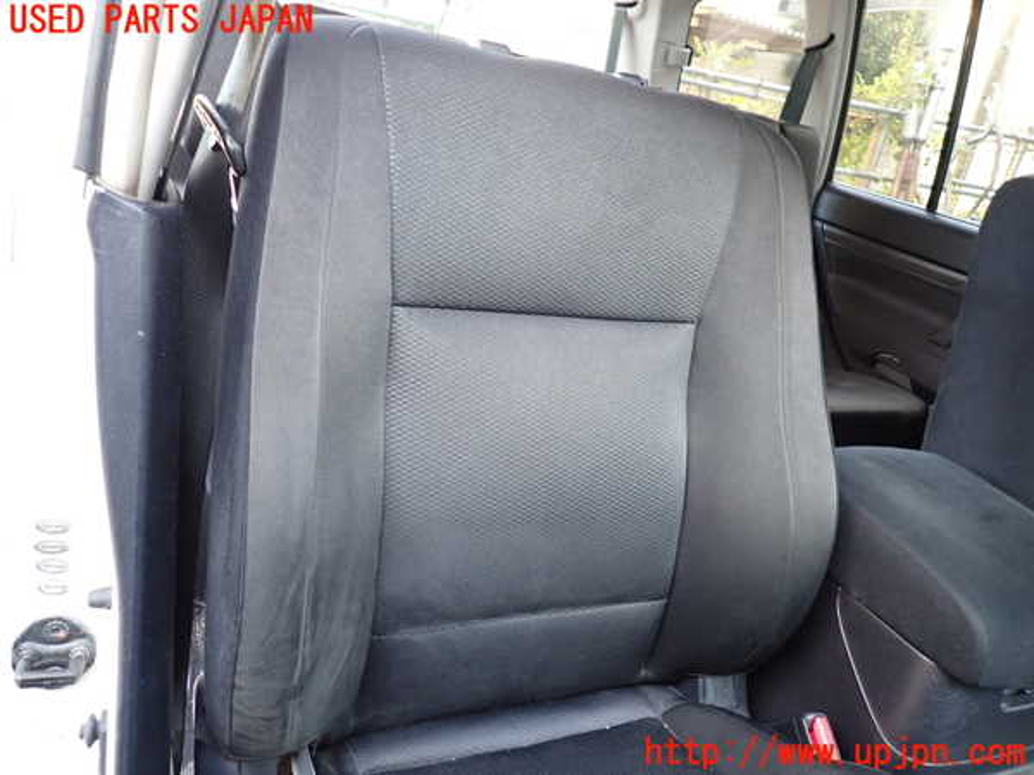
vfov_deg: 54.9
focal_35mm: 25
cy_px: 388
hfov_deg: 69.4
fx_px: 747
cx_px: 517
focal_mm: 4.5
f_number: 2
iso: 320
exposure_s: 1/30
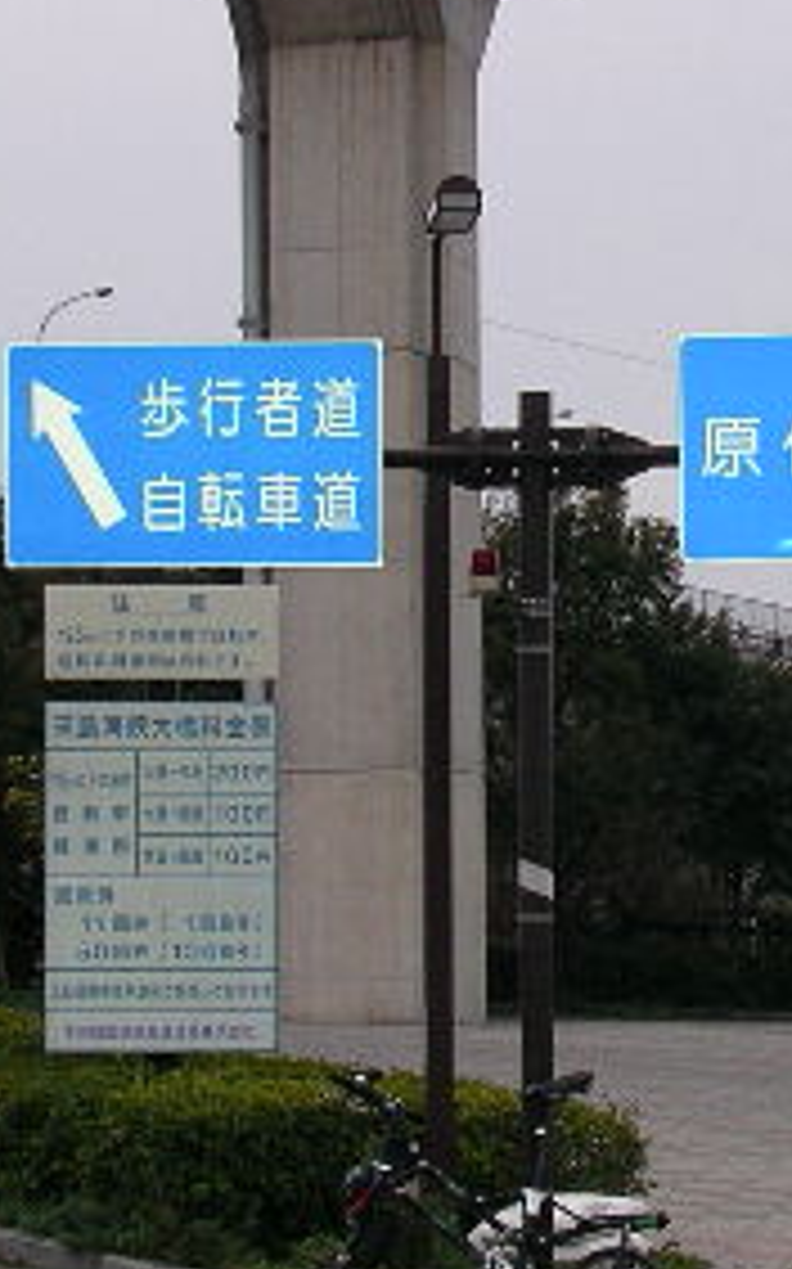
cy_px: 828
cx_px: 585
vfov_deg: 19.6
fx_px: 3664
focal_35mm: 106
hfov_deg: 12.3
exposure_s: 1/100
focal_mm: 6.9
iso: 100
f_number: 3
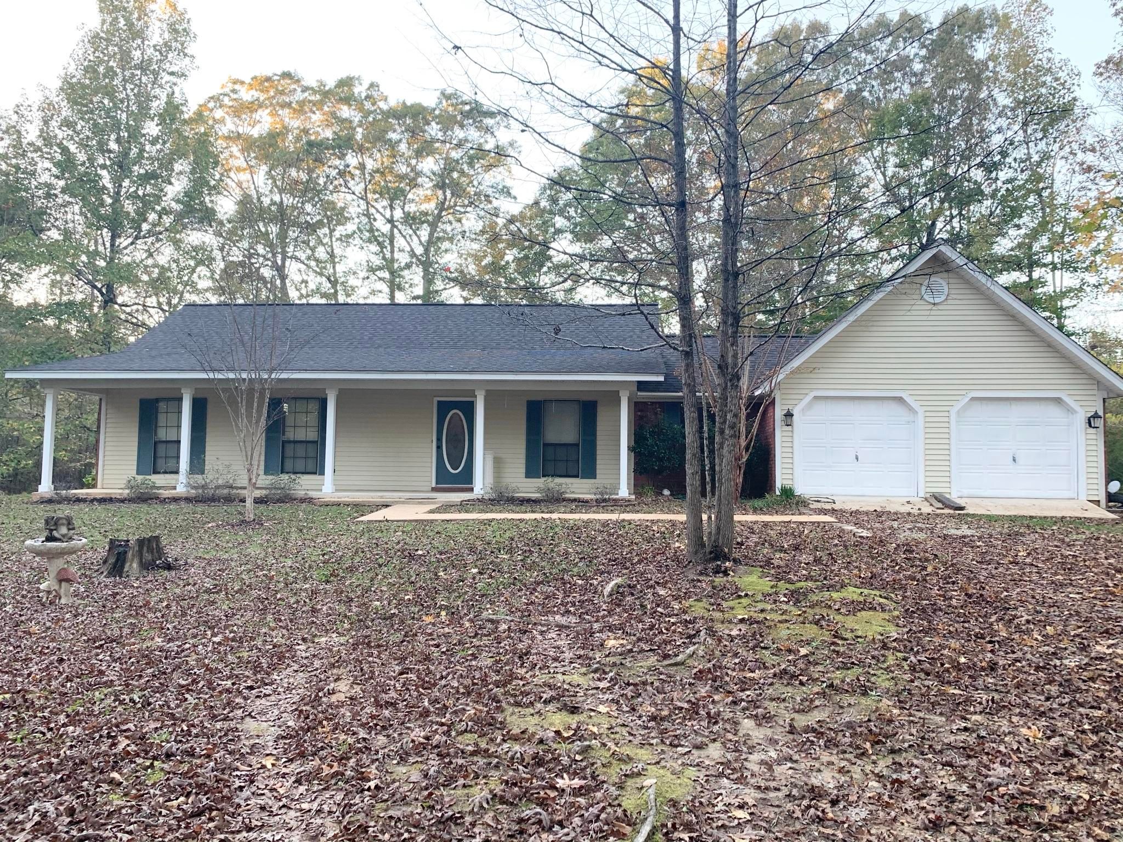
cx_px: 562
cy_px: 421
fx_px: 843
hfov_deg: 67.3
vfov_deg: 53.1
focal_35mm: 26
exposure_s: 1/121
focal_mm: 4.25
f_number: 1.8
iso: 80
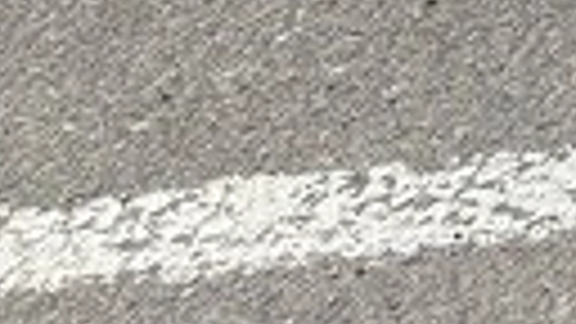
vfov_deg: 4.7
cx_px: 2236
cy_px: -1206
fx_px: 3375
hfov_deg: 7.3
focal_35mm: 221
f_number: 1.6
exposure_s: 1/408
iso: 50
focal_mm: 5.96
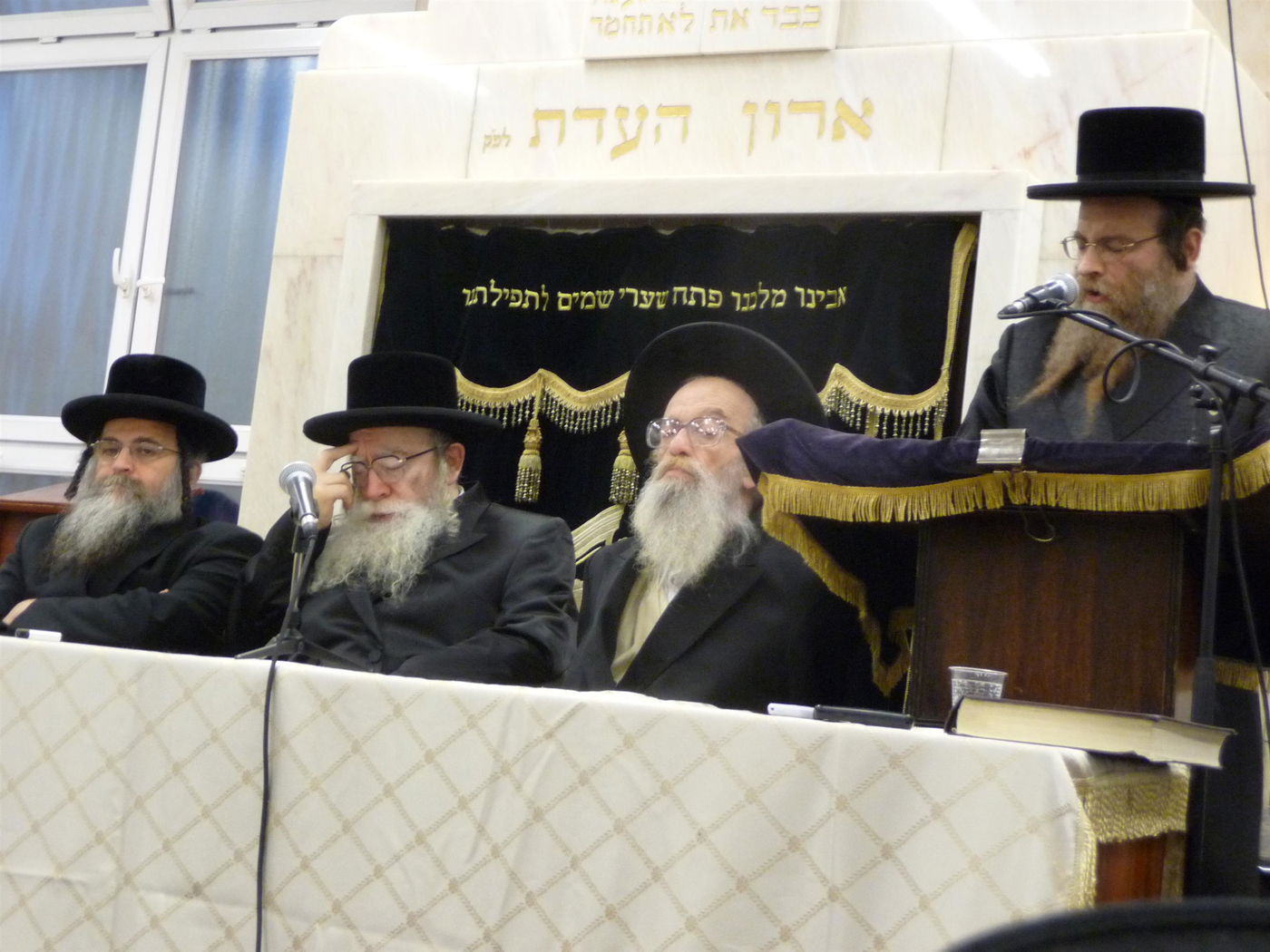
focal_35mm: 62
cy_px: 476
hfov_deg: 31.2
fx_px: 2275
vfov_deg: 23.7
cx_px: 635
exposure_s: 1/15
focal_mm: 10.5
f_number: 4.5
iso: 400
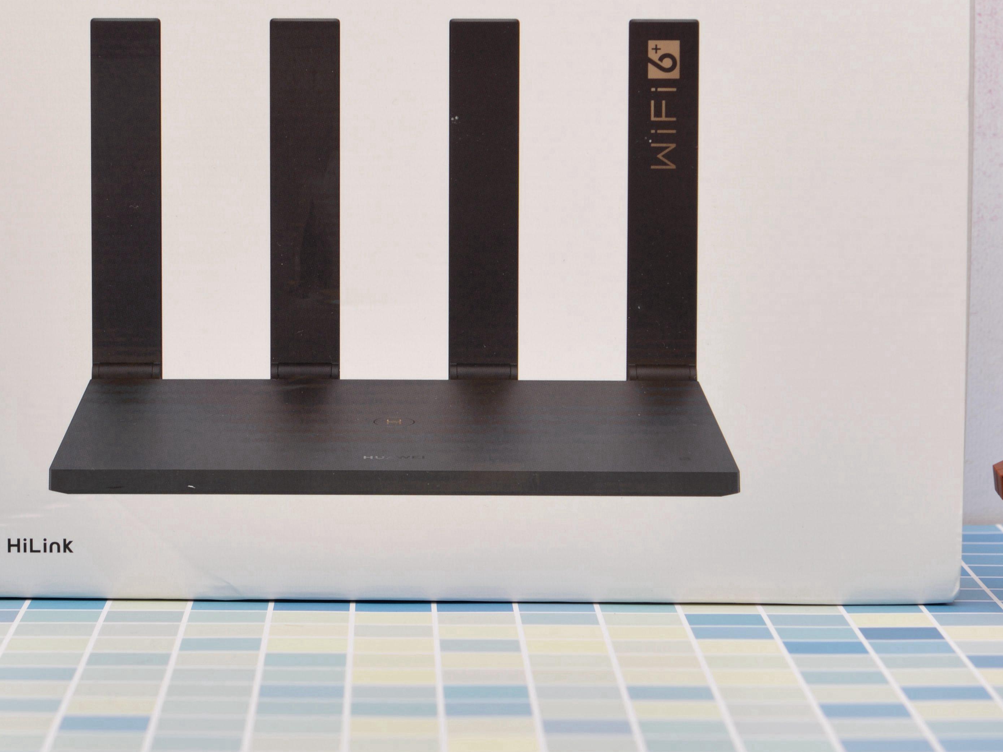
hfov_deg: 13.5
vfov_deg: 10.1
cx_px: 399
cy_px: 209
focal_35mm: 146
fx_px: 4231
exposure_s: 1/160
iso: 100
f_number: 8
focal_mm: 70
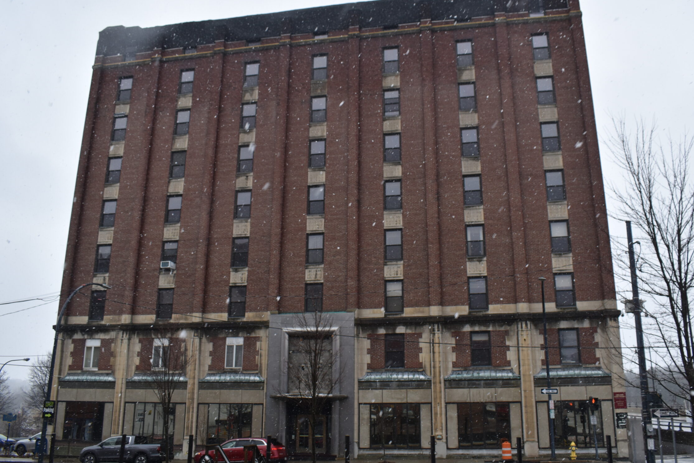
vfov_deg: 42.3
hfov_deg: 60.2
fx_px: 598
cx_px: 368
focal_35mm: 31
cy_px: 227
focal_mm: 18
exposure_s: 1/250
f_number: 5.6
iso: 200
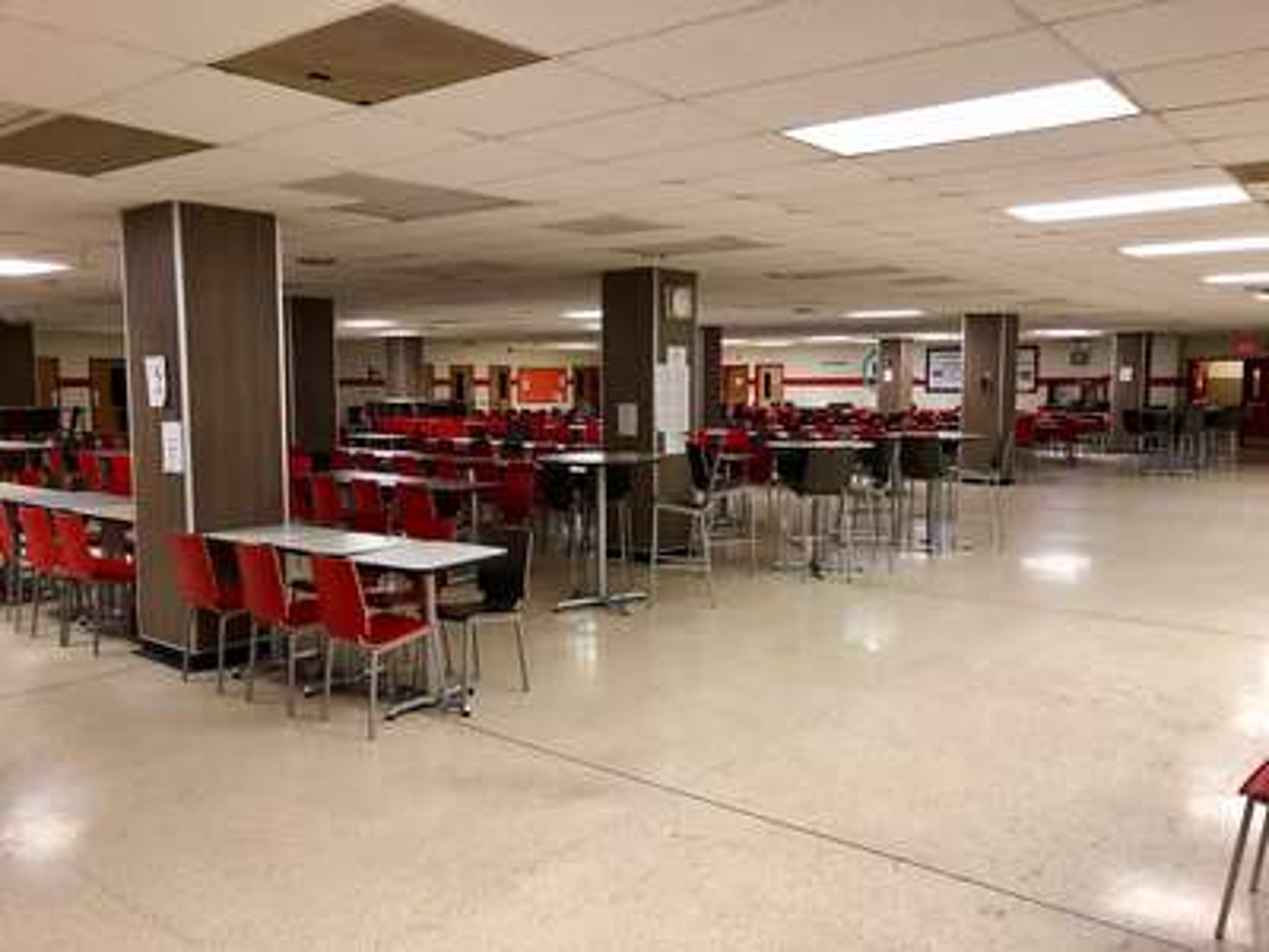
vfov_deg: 49.7
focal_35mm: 28
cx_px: 634
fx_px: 1026
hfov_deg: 63.4
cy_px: 476
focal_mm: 4
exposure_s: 1/15
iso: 50
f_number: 1.8
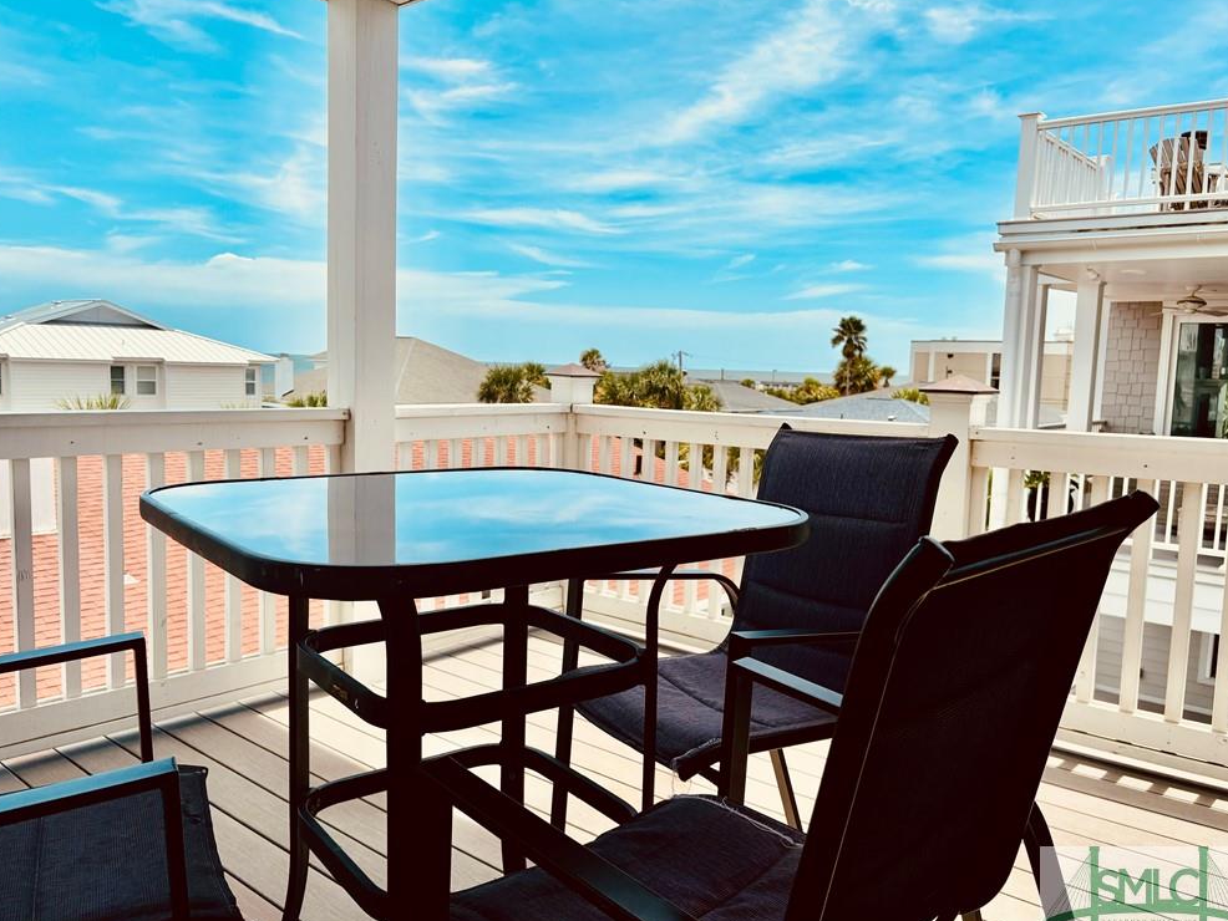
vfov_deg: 51.4
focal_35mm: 27
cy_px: 459
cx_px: 619
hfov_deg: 65.3
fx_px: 958
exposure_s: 1/3205
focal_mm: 5.96
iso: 50
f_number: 1.6
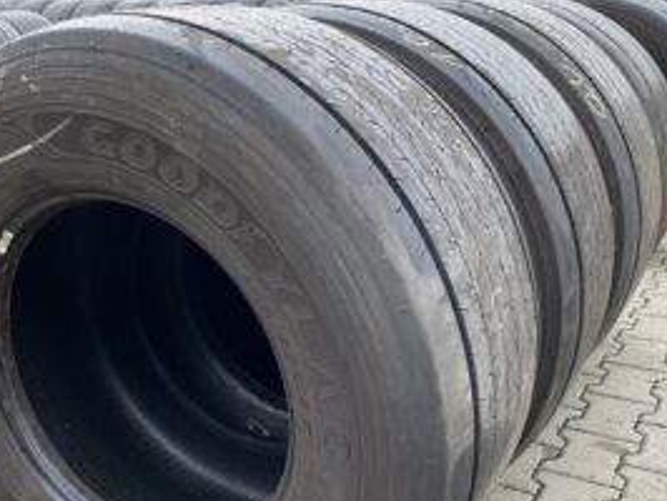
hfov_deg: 44.5
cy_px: 319
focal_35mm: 42
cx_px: 263
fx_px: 810
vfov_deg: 34.2
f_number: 1.8
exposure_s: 1/149
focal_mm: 4.25
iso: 32
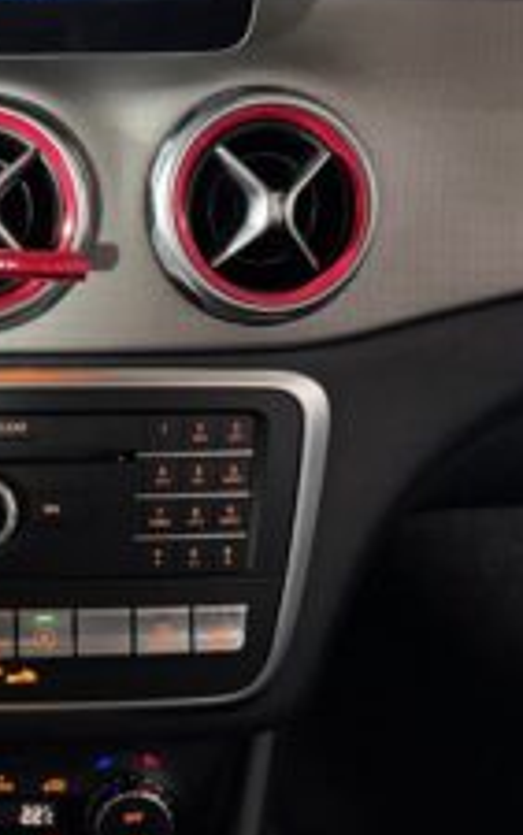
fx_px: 1593
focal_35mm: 70
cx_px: -37
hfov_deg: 18.0
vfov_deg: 29.2
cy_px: 302
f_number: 1.78
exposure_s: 1/33
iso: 640
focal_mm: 6.76
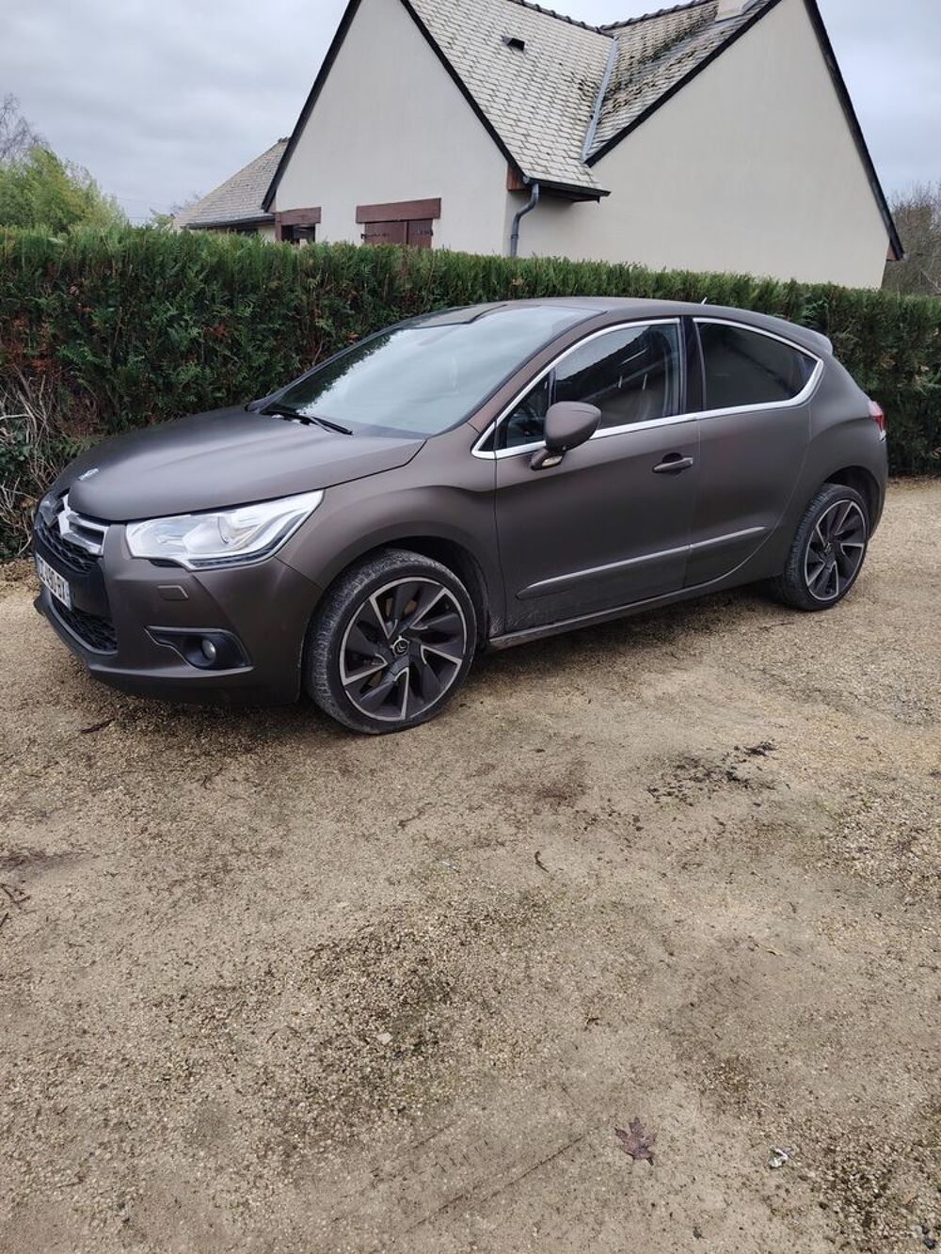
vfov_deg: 71.6
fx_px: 870
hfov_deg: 56.8
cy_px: 627
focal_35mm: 24
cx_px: 470
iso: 150
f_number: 1.75
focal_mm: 5.25
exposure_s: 1/100
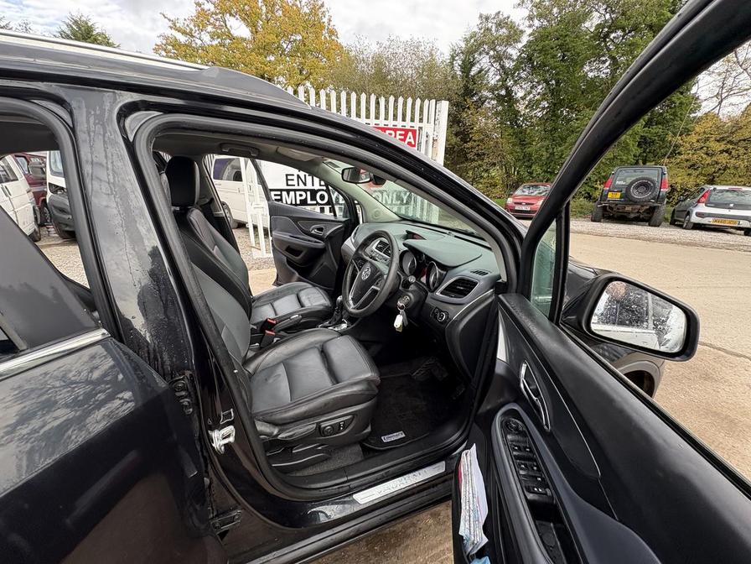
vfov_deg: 85.7
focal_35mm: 14
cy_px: 282
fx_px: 304
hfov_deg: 102.1
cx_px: 376
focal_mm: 2.22
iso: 80
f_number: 2.2
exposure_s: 1/136
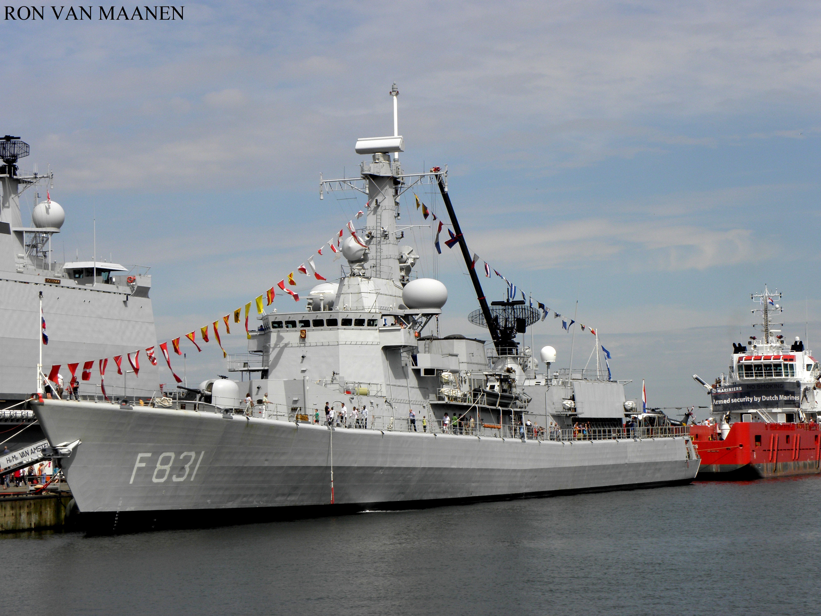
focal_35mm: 89
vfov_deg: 16.6
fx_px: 2111
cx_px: 410
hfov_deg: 22.0
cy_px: 308
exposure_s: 1/400
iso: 64
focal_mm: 15.97
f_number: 5.6
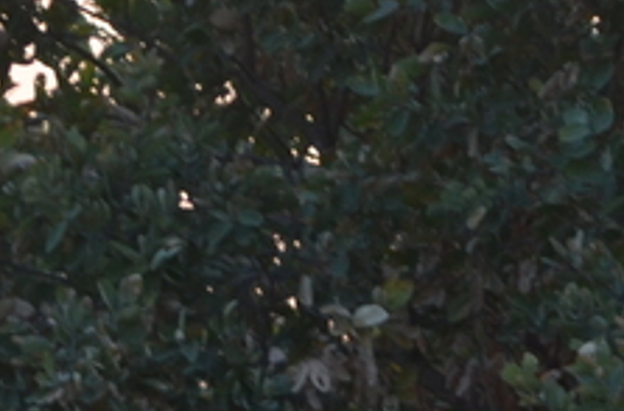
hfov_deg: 2.8
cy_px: 447
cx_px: 1251
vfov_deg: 1.8
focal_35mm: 742
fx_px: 12816
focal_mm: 86
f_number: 5.6
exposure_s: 1/125
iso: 400
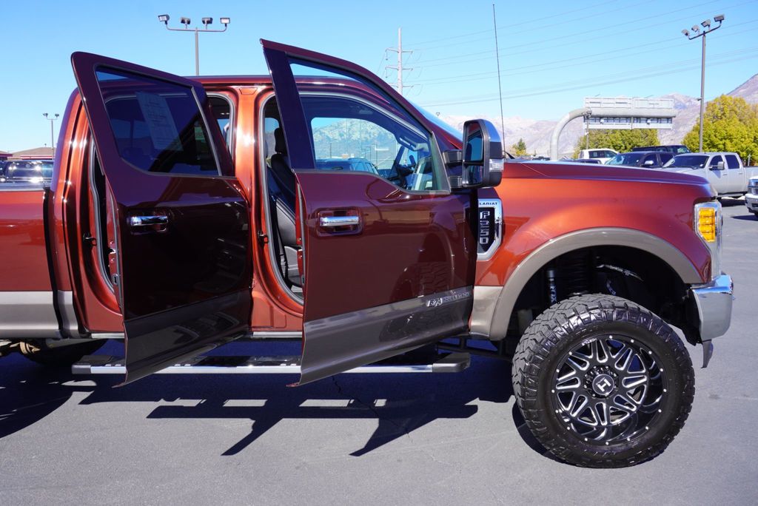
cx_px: 379
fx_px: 632
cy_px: 253
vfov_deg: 43.7
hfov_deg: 61.9
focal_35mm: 30
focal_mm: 20
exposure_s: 1/125
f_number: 8
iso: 100
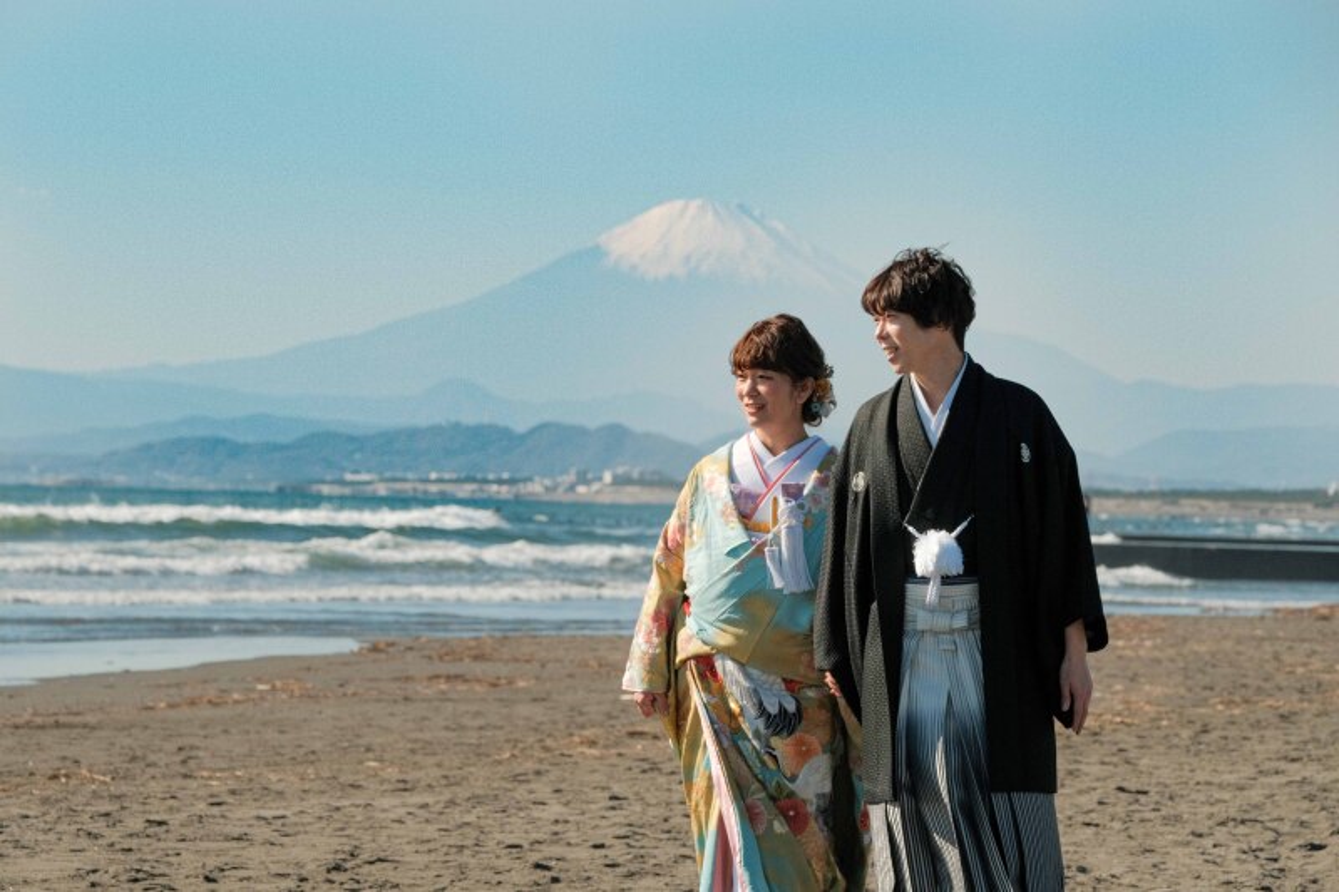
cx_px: 670
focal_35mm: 147
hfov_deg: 14.0
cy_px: 446
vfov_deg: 9.3
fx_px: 5466
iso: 400
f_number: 8
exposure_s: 1/1000
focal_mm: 98.2
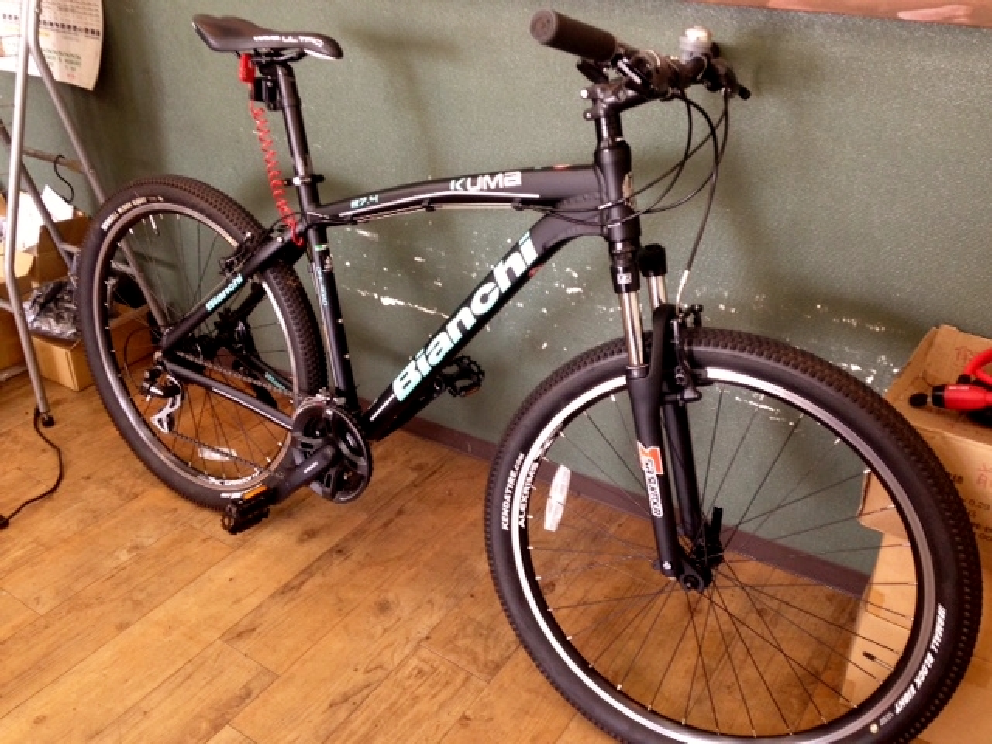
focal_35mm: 33
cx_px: 496
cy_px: 372
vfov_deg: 42.9
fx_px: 946
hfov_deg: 55.4
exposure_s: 1/20
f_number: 2.4
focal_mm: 4.12
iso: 125
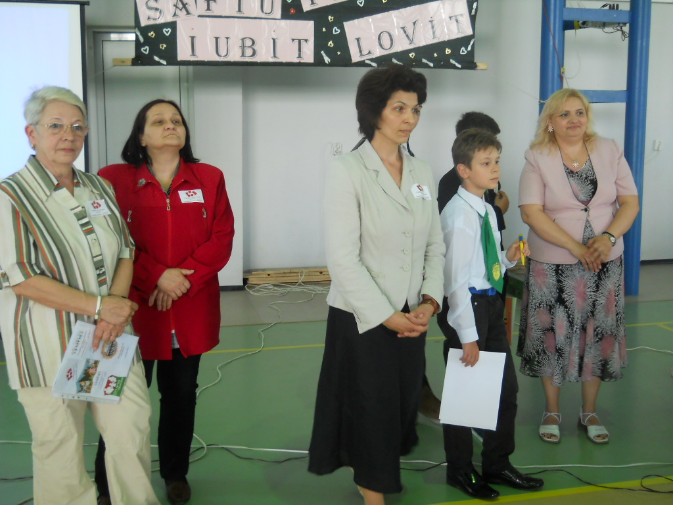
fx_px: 797
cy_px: 252
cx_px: 336
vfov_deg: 35.1
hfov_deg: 45.8
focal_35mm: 41
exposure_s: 1/30
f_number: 3.1
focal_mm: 6.72
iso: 200
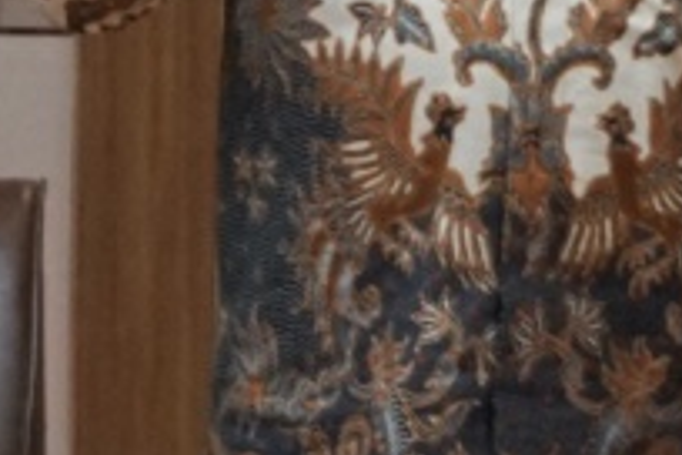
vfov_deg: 4.8
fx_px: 5247
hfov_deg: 7.3
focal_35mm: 277
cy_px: -676
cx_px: -471
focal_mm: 35
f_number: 4
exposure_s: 1/160
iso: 1600
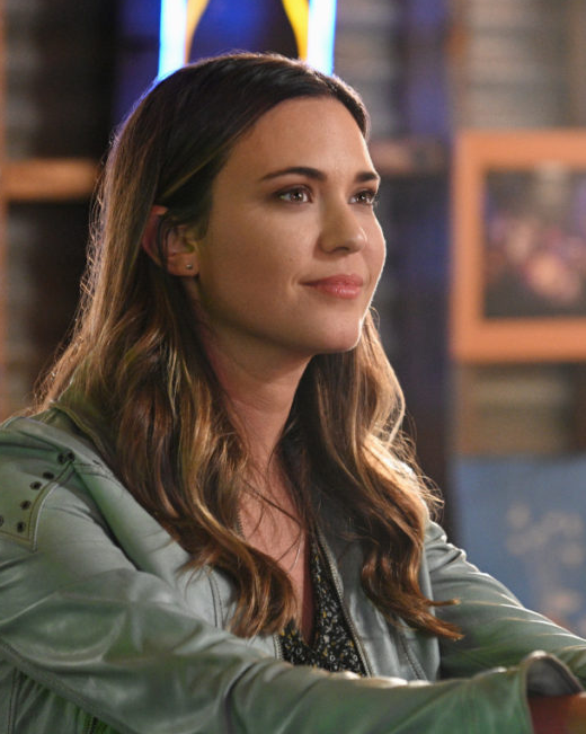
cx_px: 390
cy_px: 379
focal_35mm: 229
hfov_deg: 6.7
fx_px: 4969
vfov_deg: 8.4
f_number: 4
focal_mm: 155
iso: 4000
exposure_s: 1/160
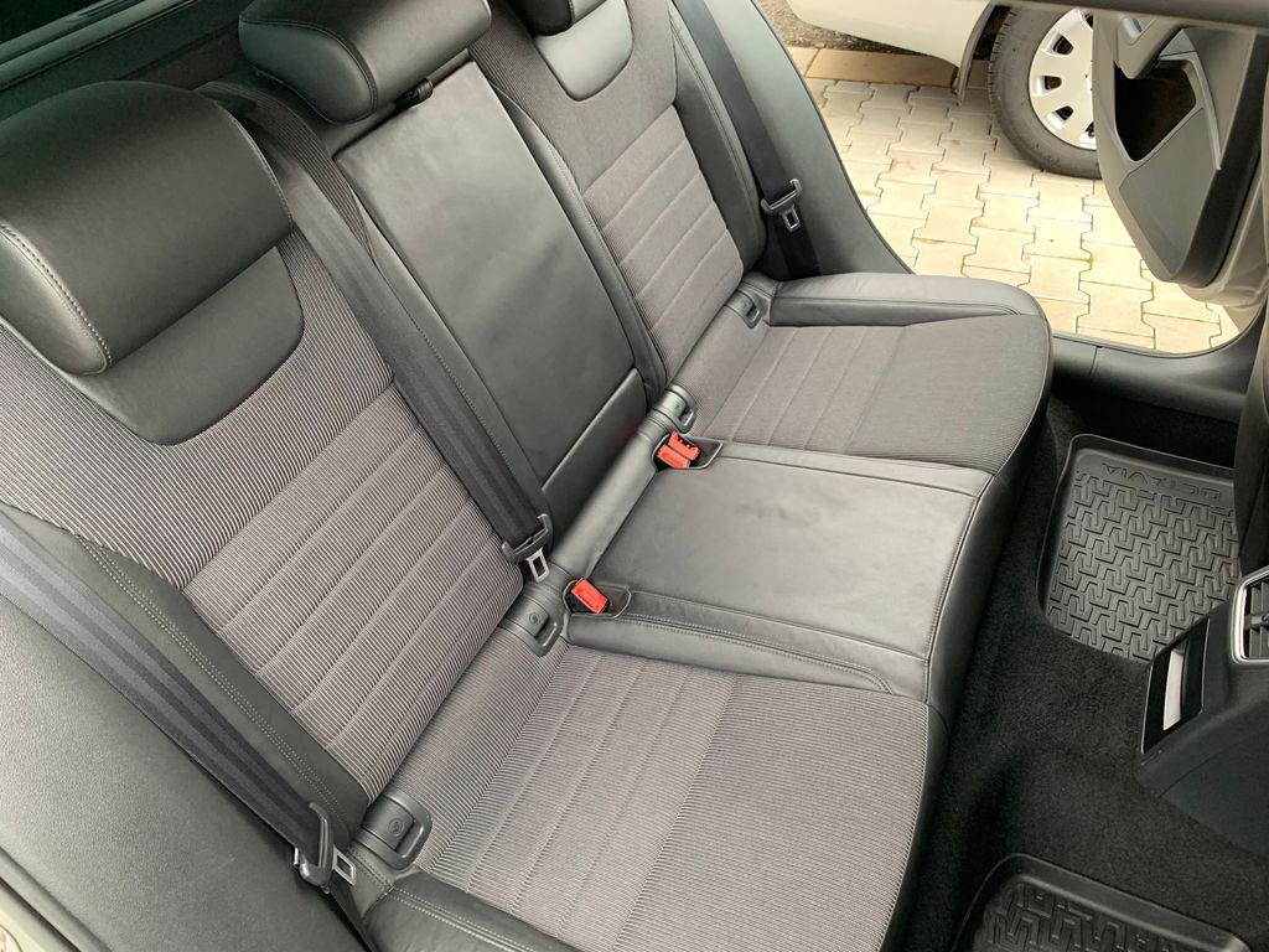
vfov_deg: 53.1
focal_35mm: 26
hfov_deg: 67.3
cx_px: 634
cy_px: 476
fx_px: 953
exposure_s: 1/60
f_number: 1.8
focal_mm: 4.25
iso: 160
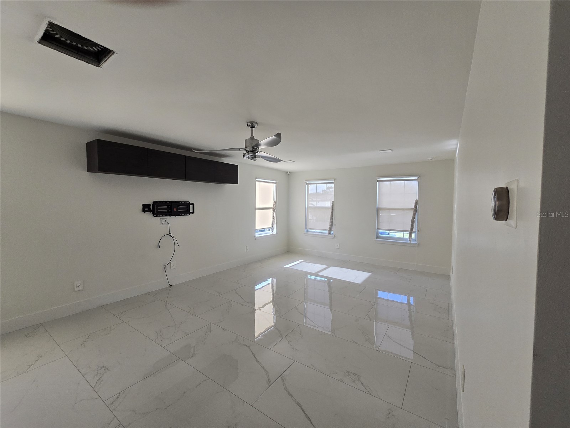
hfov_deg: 106.2
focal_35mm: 13
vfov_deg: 89.9
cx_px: 285
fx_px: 214
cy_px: 214
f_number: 2.2
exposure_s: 1/359
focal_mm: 2.2
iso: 200
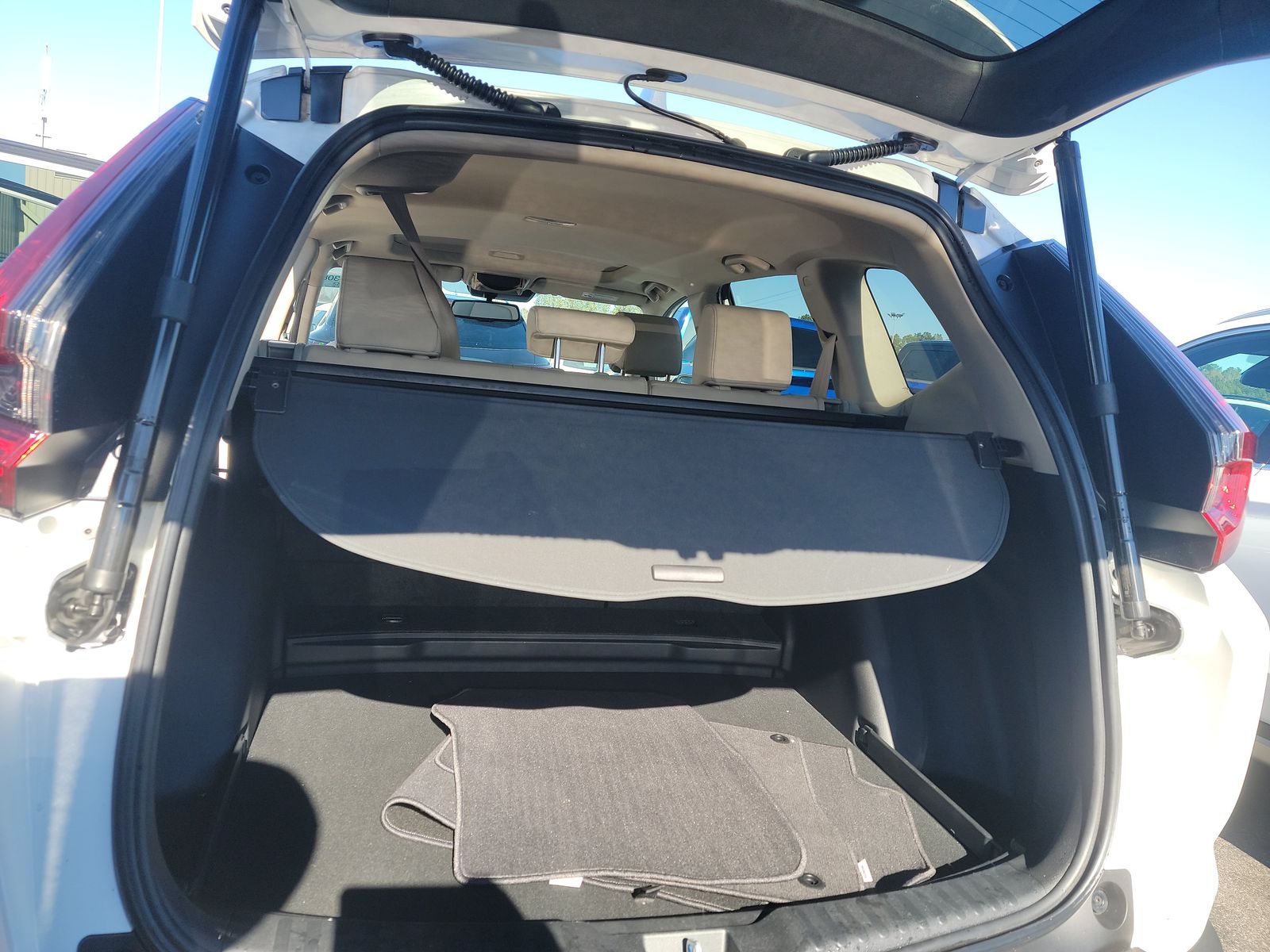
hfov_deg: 71.6
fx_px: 881
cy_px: 476
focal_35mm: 24
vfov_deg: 56.8
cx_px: 635
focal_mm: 6.7
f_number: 1.8
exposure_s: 1/158
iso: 50
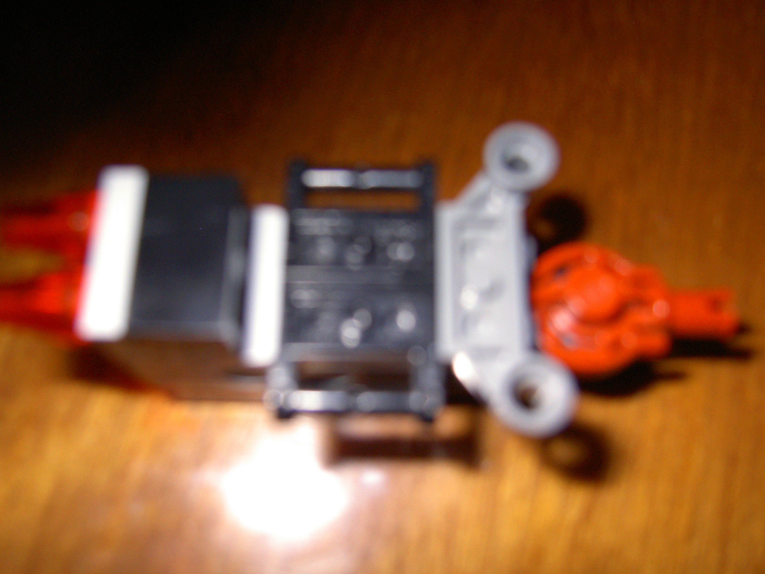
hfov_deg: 54.0
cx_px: 382
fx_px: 751
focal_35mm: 34
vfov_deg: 41.8
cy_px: 287
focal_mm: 5.6
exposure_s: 1/60
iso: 100
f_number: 2.8
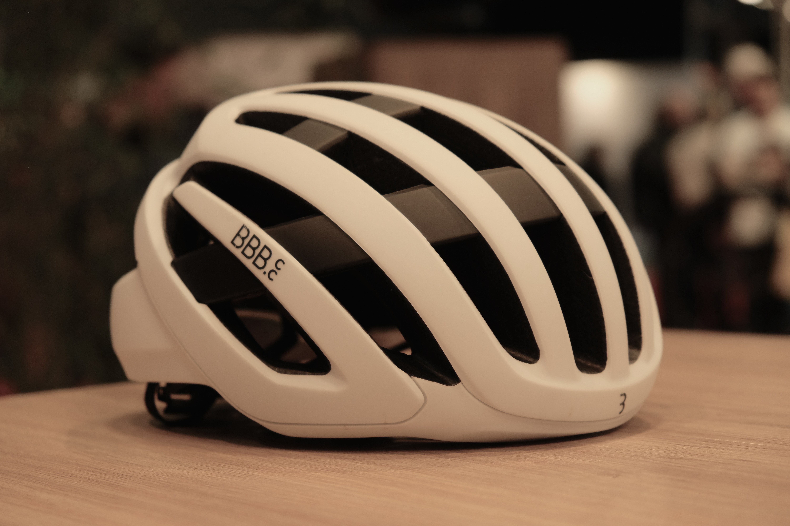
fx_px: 1821
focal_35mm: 83
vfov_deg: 16.5
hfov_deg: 24.5
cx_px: 395
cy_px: 263
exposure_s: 1/60
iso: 400
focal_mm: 55
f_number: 4
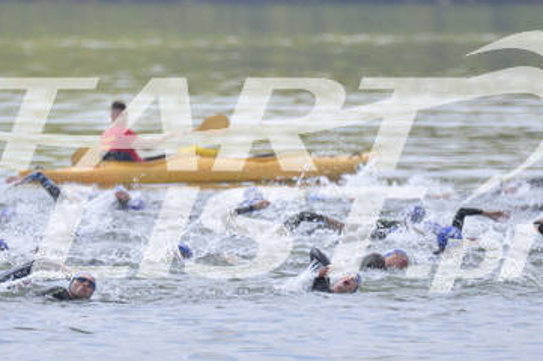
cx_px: 250
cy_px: 160
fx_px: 16049
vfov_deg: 1.3
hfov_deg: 1.9
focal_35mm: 1065
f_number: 6.3
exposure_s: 1/2000
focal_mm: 600
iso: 800
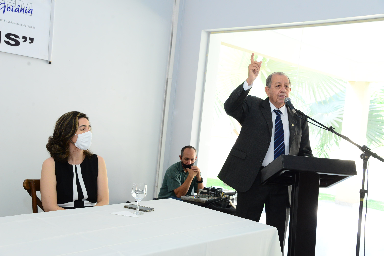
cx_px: 192
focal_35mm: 44
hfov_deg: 44.5
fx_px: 469
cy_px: 128
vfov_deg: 30.5
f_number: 6.3
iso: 2000
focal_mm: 44
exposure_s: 1/125
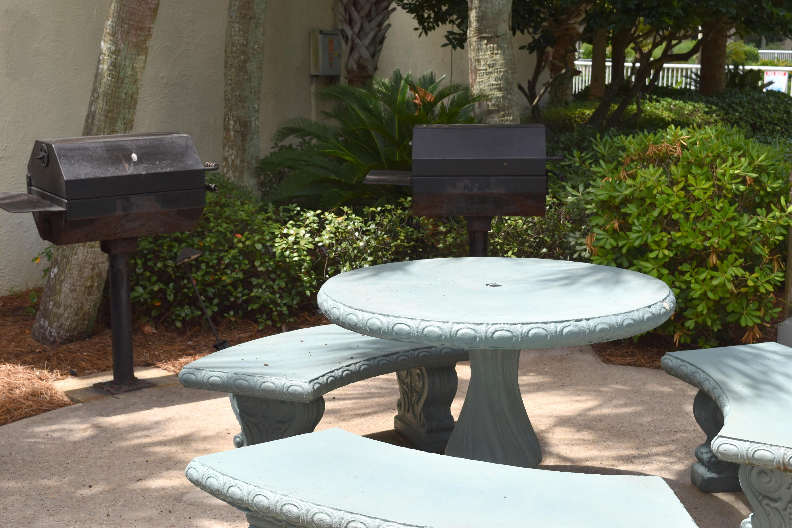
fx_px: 1254
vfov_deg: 23.8
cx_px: 396
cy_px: 264
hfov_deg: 35.1
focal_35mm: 57
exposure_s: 1/200
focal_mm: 38
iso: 125
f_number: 10
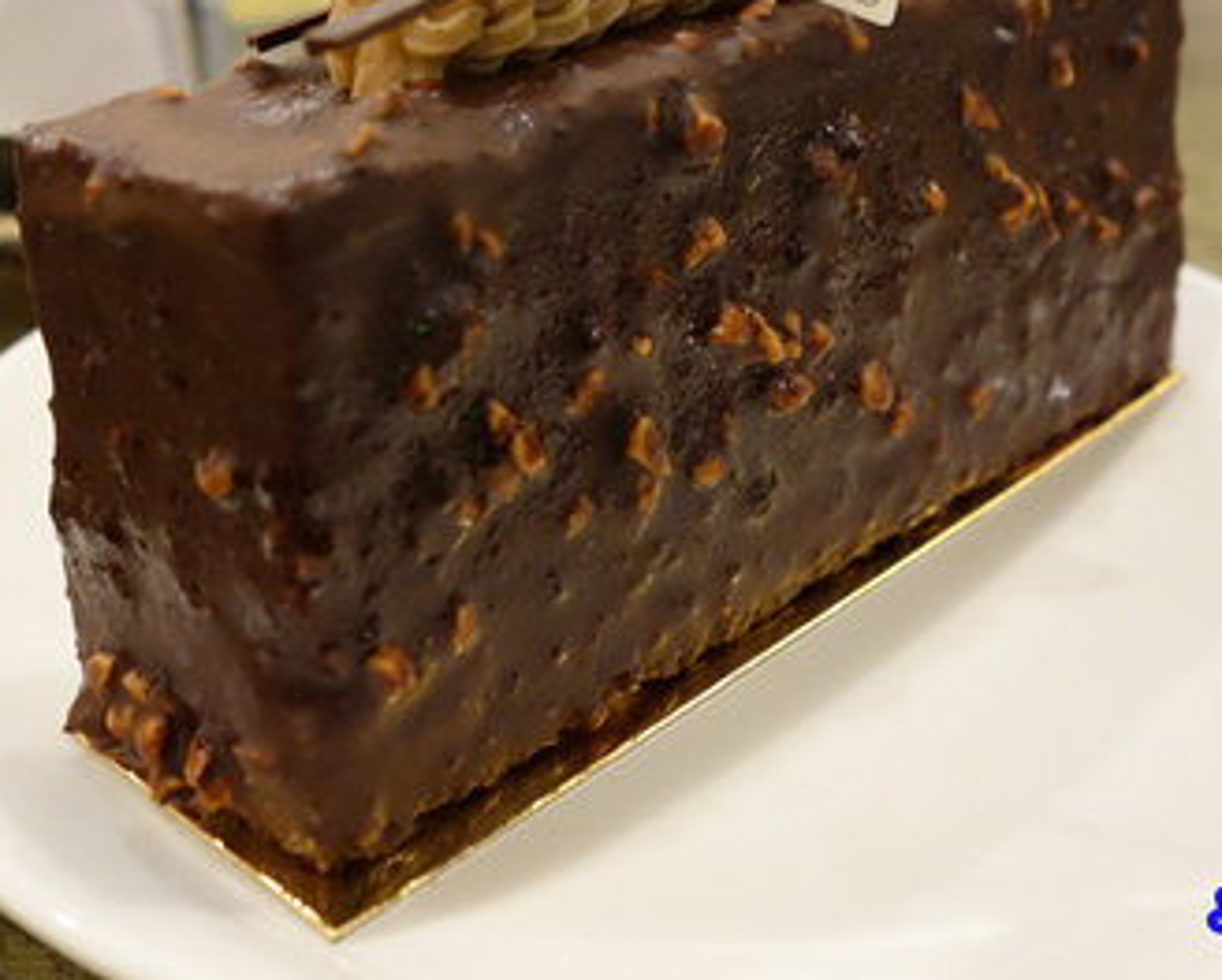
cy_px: 246
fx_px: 1738
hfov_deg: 38.7
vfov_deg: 31.0
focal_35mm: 48
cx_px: 577
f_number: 3.2
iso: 1000
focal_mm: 10.4
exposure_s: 1/4
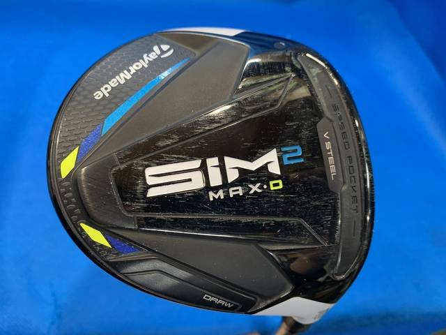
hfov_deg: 67.3
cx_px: 223
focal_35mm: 26
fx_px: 335
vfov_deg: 53.1
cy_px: 168
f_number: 1.8
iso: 160
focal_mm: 4.25
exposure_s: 1/60
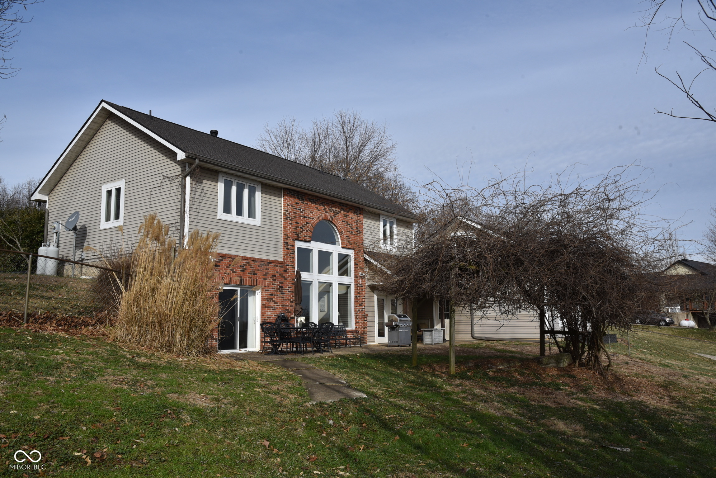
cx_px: 358
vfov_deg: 43.6
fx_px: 597
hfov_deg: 61.9
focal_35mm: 30
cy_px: 239
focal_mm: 30
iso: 500
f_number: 13
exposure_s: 1/640
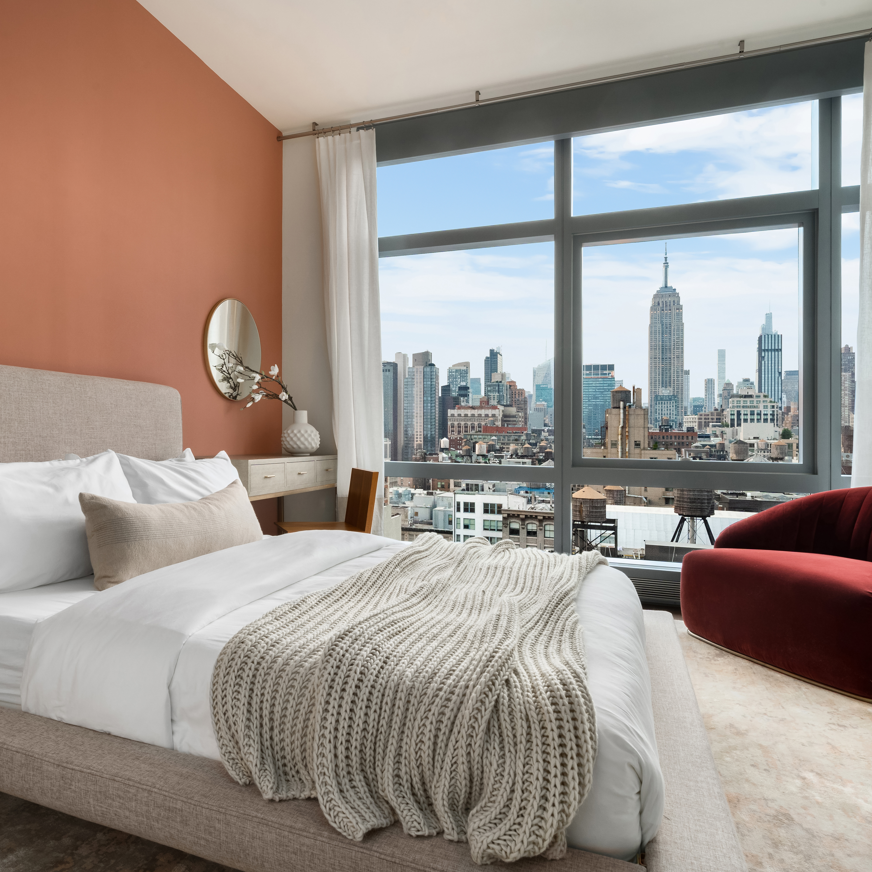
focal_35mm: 23
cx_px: 328
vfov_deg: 67.3
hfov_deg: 66.3
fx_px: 655
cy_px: 436
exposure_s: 1/1.25
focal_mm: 18
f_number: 14
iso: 1000
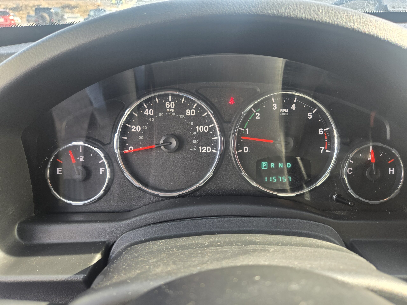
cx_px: 204
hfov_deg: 73.9
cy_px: 152
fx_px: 270
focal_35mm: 23
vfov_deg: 58.9
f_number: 1.8
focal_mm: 5.4
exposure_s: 1/180
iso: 64
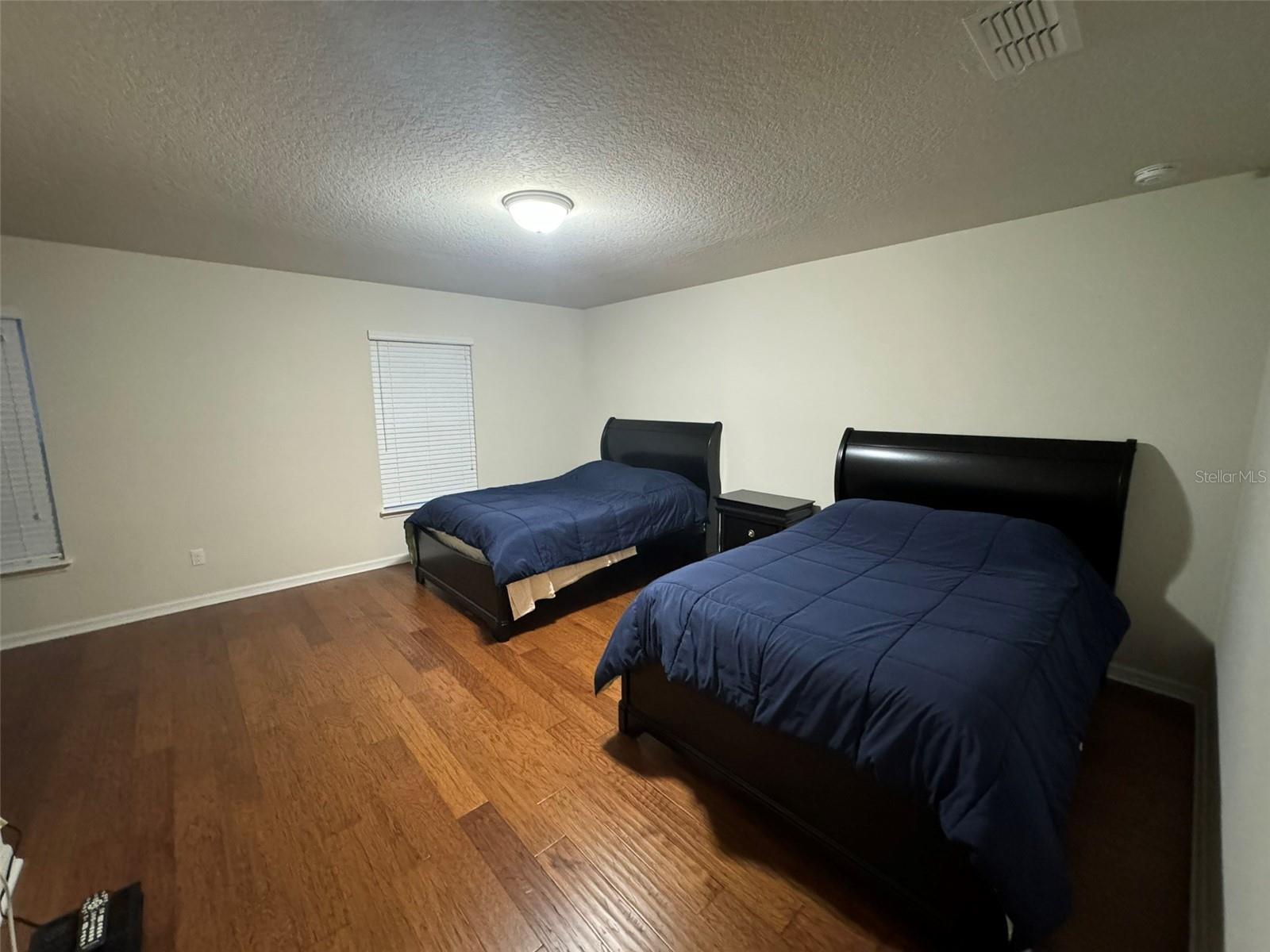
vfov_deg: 85.7
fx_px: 514
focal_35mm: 14
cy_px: 476
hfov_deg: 102.1
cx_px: 635
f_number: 2.2
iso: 1250
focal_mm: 2.22
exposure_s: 1/60
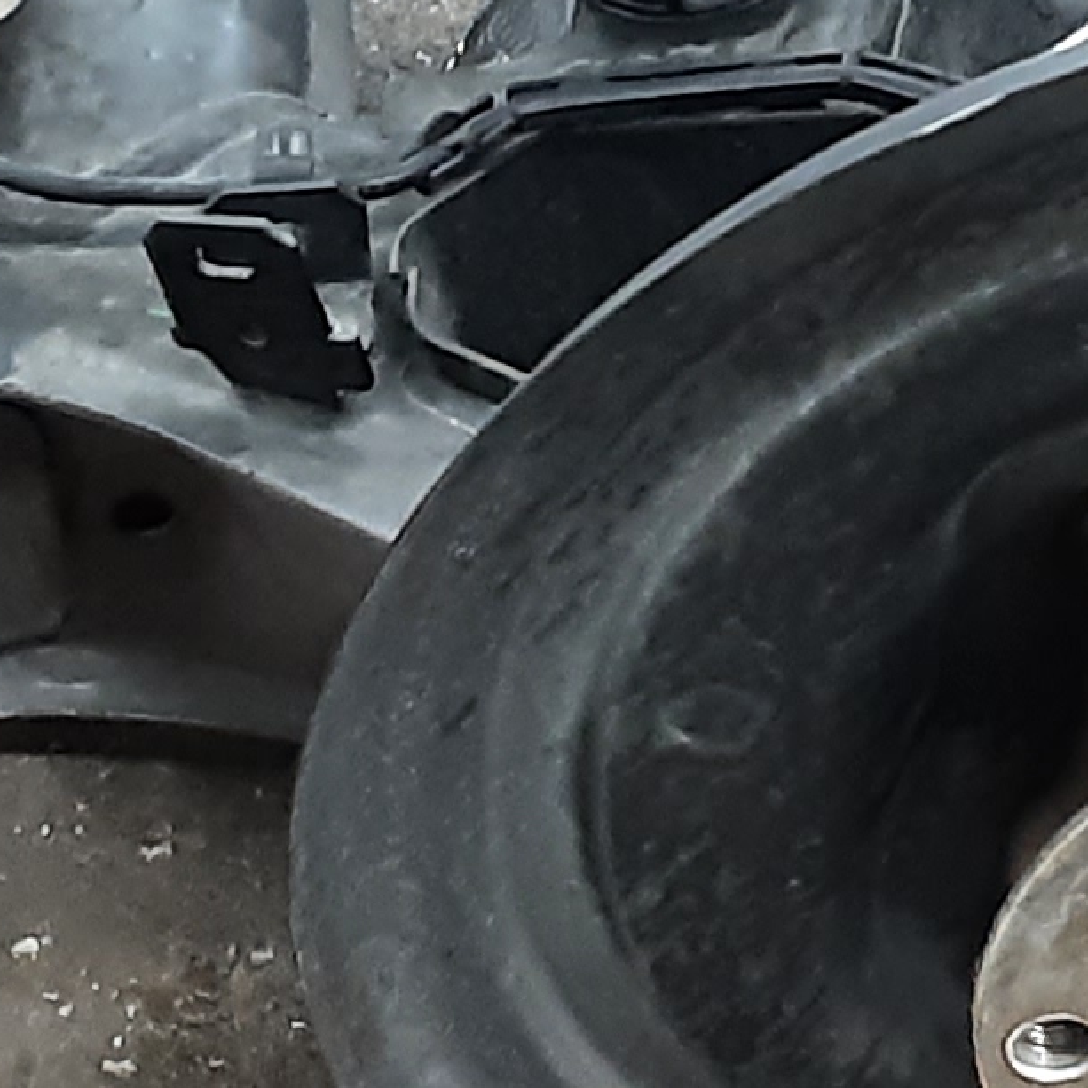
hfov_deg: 13.7
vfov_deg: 13.6
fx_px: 4516
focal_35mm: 127
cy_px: 167
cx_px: 343
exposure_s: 1/20
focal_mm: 2.91
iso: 400
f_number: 1.9
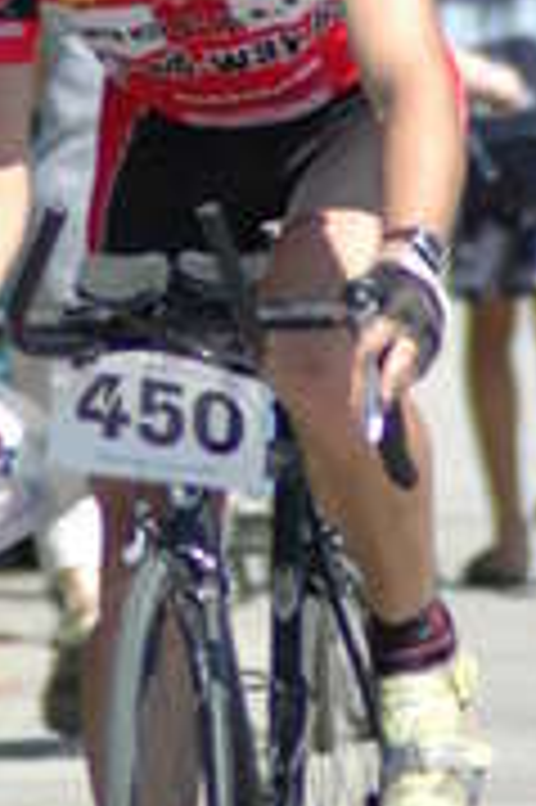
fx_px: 33786
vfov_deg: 1.4
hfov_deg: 0.9
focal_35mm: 1510
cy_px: -99
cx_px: 92
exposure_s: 1/1000
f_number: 5.6
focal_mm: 300
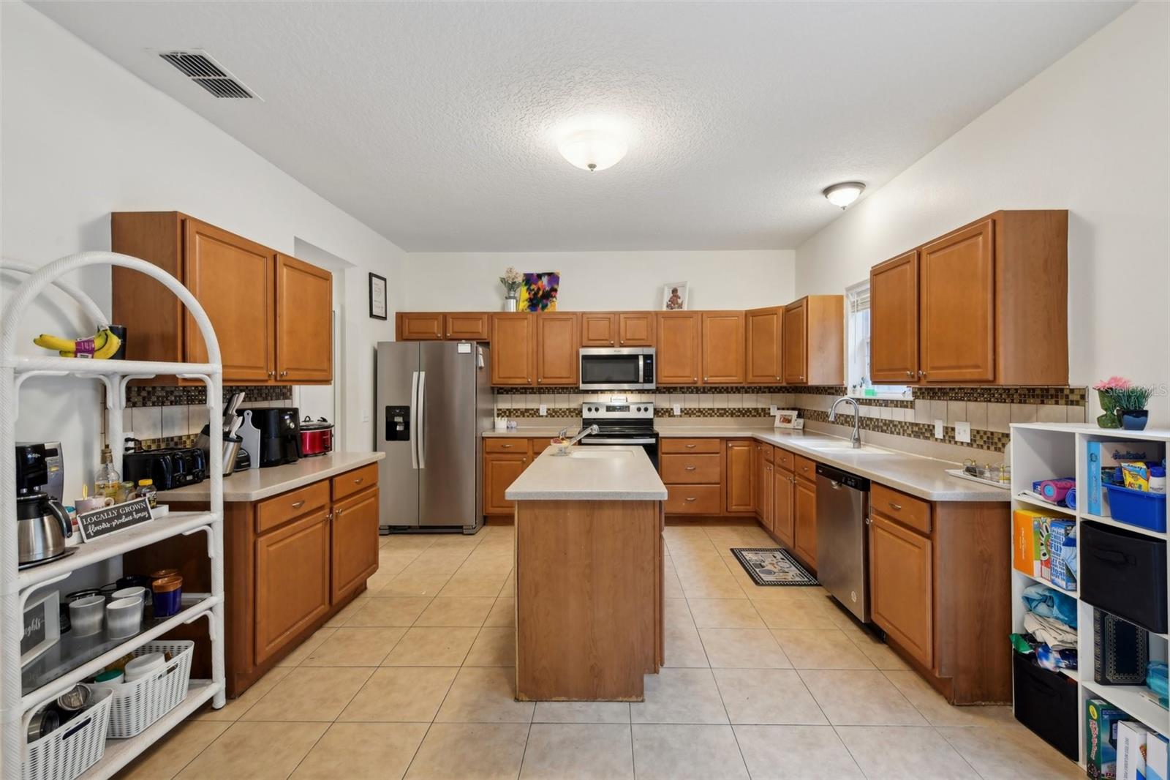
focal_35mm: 16
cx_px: 585
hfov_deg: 96.7
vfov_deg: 73.7
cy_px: 390
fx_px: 520
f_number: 8
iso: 400
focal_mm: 16
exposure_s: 1/4
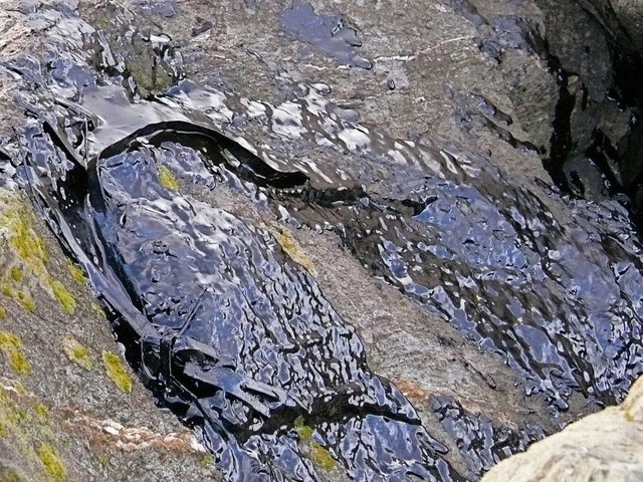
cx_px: 322
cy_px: 241
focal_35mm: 598
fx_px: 11108
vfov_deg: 2.5
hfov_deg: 3.3
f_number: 7.1
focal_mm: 88.8
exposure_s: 1/30
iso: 400
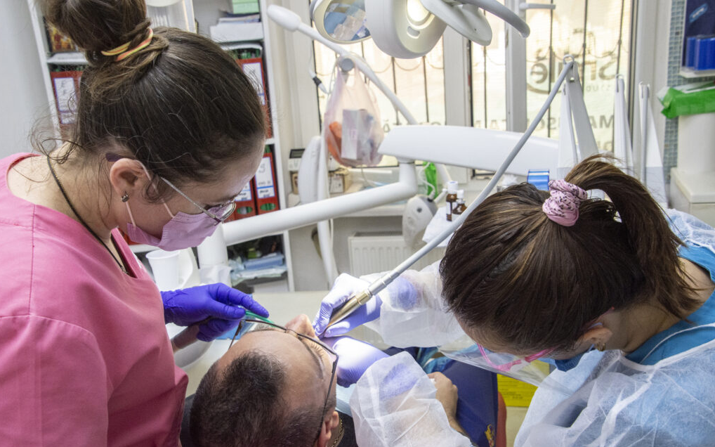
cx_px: 356
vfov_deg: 32.0
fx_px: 779
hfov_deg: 49.3
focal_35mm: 40
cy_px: 234
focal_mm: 26
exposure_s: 1/200
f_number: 6.3
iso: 2500
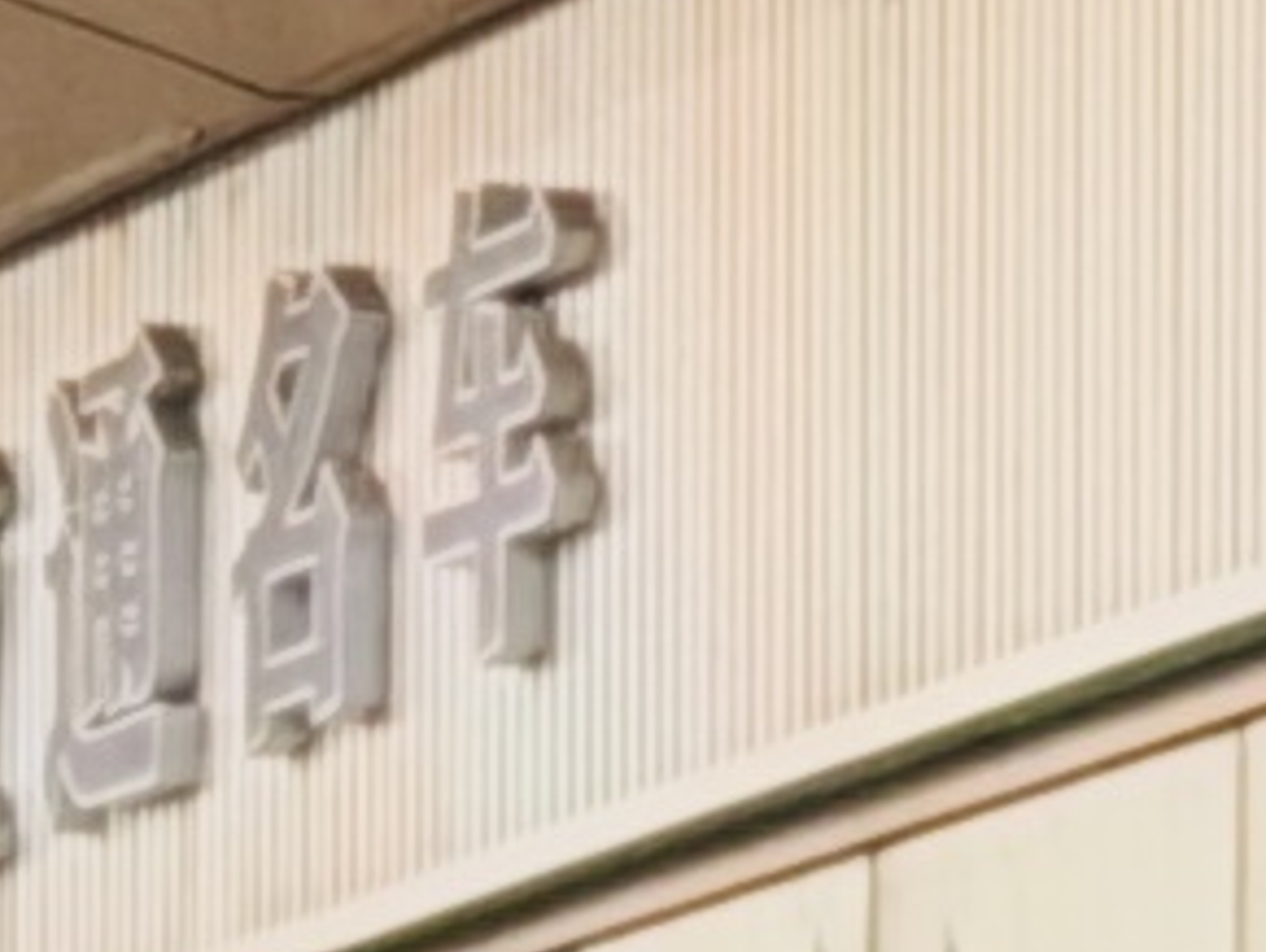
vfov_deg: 3.8
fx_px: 14019
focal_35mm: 383
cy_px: 3055
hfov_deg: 5.1
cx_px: -502
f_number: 1.78
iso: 100
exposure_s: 1/1116
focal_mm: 6.76
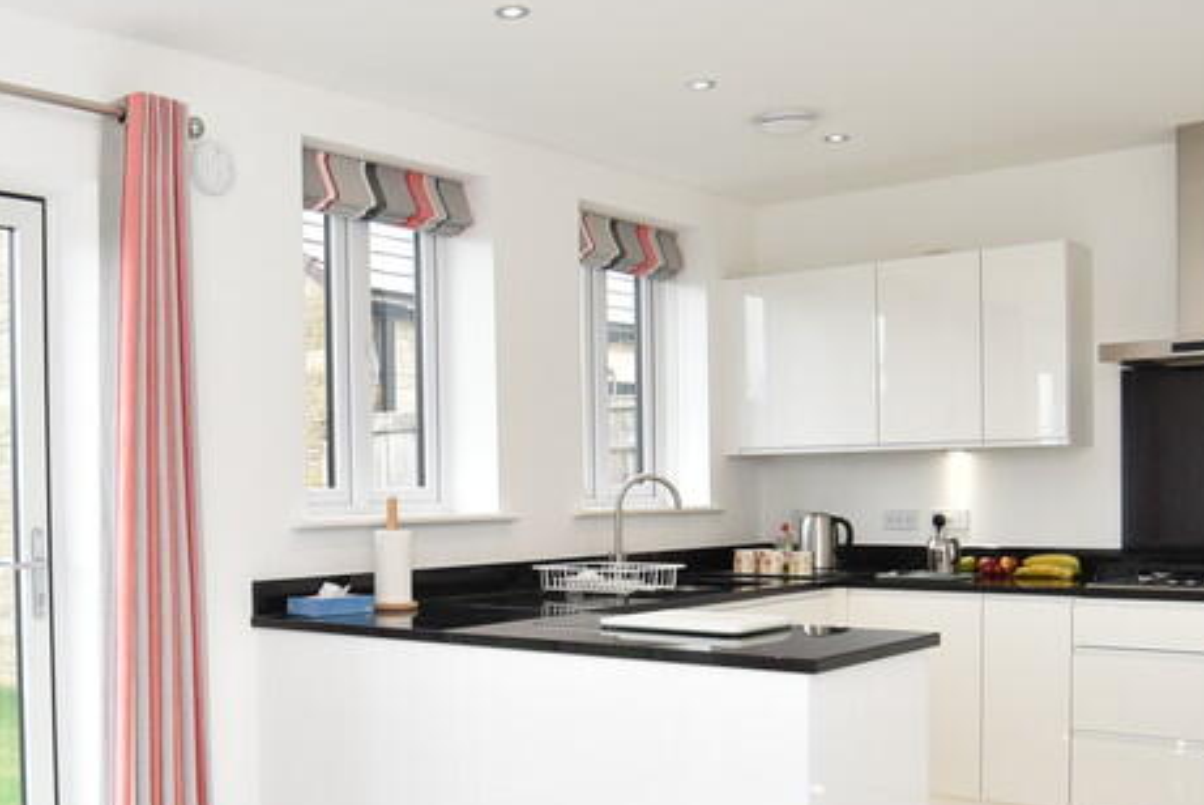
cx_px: 366
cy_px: 525
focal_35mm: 40
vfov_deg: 33.2
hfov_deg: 47.3
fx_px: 1339
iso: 500
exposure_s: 1/60
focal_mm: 18
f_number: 7.1
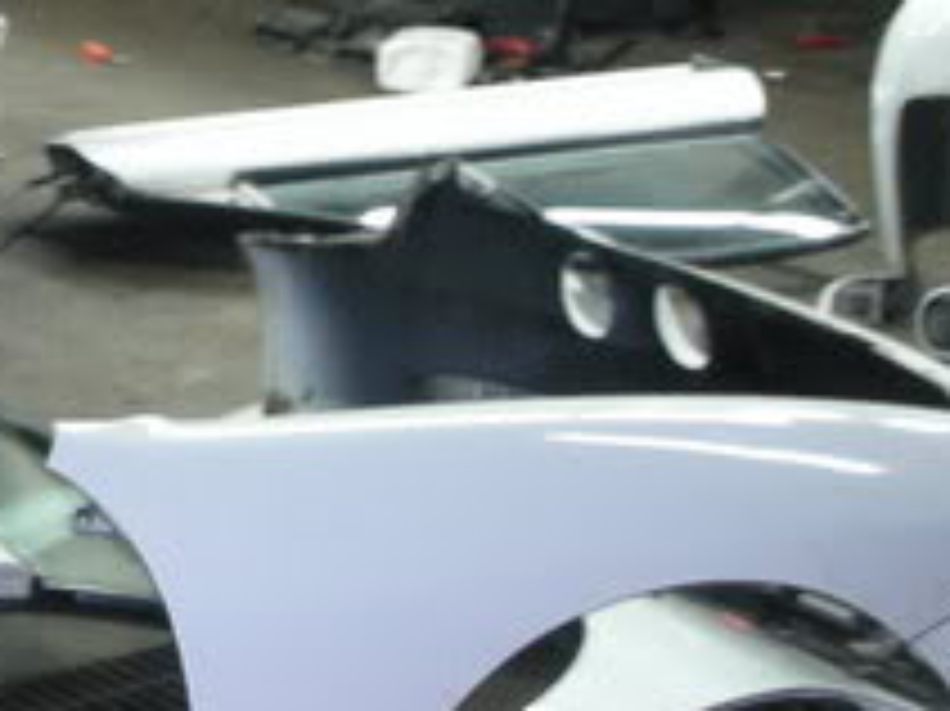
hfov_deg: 14.6
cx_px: 41
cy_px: 198
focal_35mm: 133
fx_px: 3648
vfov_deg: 11.1
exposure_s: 1/6.8
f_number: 3
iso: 200
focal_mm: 5.8
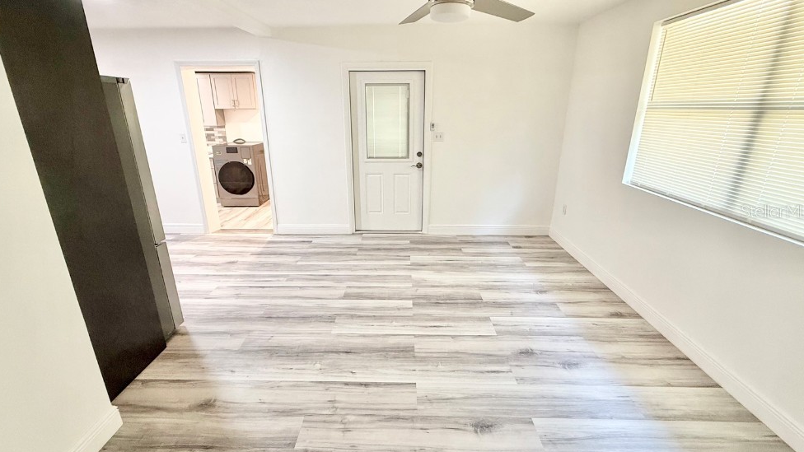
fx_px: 341
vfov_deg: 67.0
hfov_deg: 99.4
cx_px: 397
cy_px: 211
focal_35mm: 16
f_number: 2.2
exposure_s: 1/60
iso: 320
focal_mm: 2.22
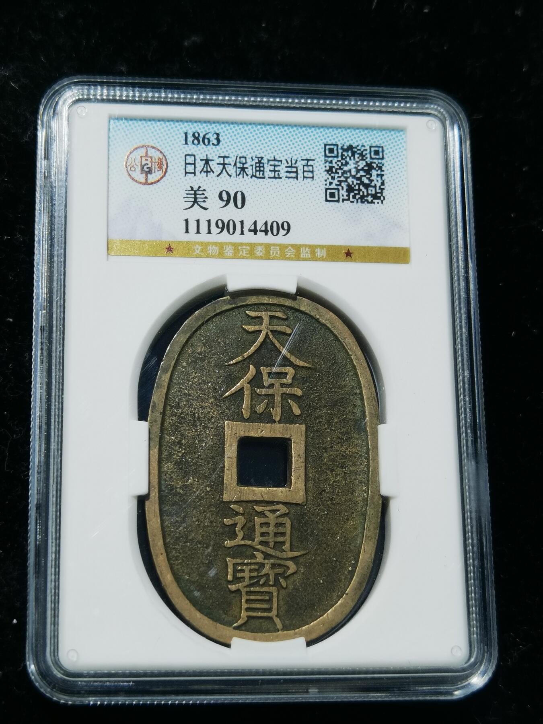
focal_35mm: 64
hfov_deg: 22.9
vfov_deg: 30.3
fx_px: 1339
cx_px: 272
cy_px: 362
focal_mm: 6.67
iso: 100
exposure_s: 1/100
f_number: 1.9
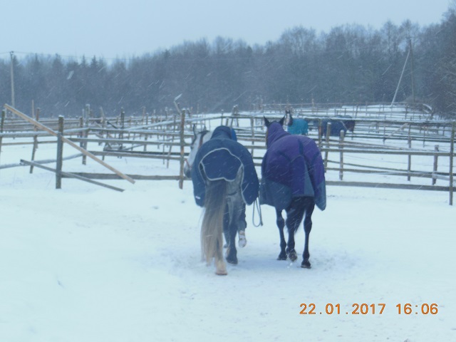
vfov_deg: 13.8
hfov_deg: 18.4
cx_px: 228
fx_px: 1410
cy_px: 171
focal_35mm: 107
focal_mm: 19.1
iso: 200
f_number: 5.7
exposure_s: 1/60
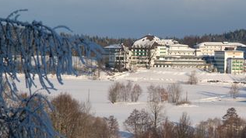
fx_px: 1586
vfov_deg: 5.0
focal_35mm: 243
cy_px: 110
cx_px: 184
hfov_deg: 8.9
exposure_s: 1/125
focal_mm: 95
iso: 100
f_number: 11
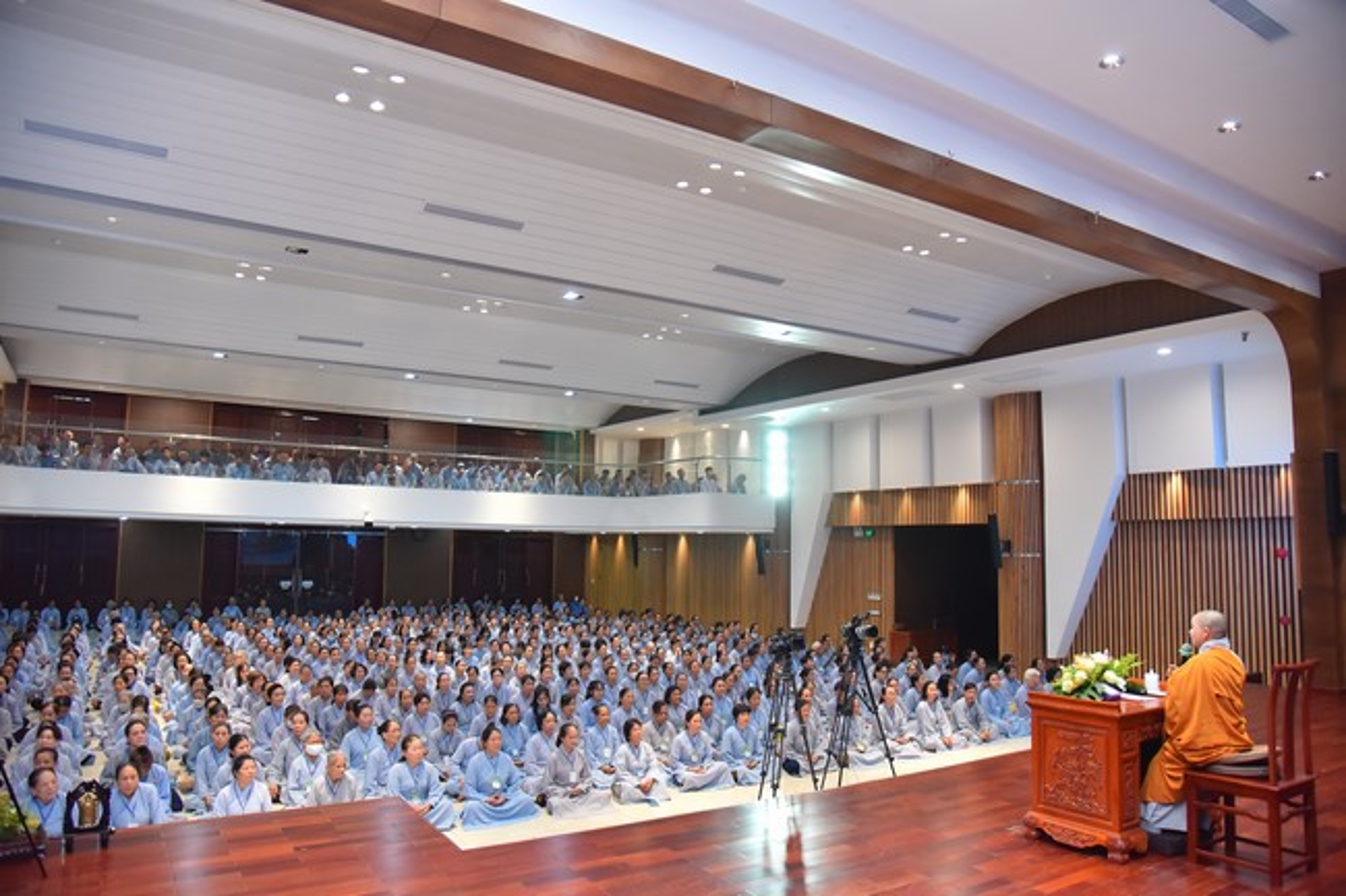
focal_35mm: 24
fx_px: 897
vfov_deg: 53.1
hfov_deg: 73.8
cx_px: 673
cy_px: 448
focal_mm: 24
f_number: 4.5
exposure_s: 1/160
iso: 1250
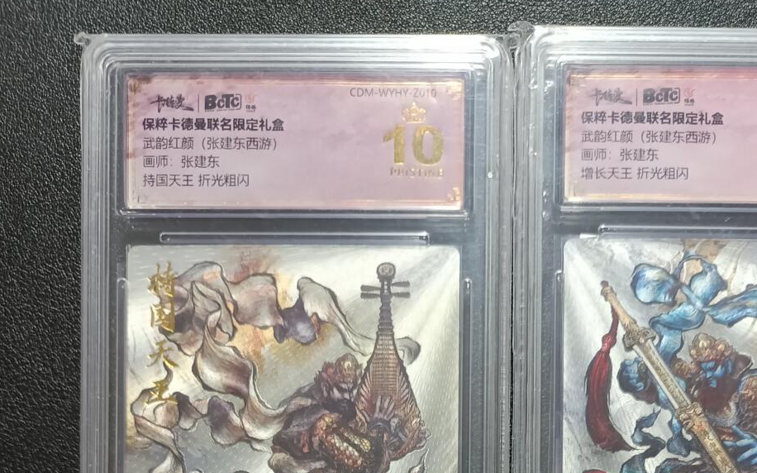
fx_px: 1031
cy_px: 721
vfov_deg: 21.4
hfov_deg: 40.0
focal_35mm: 50
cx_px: 475
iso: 1081
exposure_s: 1/33.3
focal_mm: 5.31
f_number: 1.7
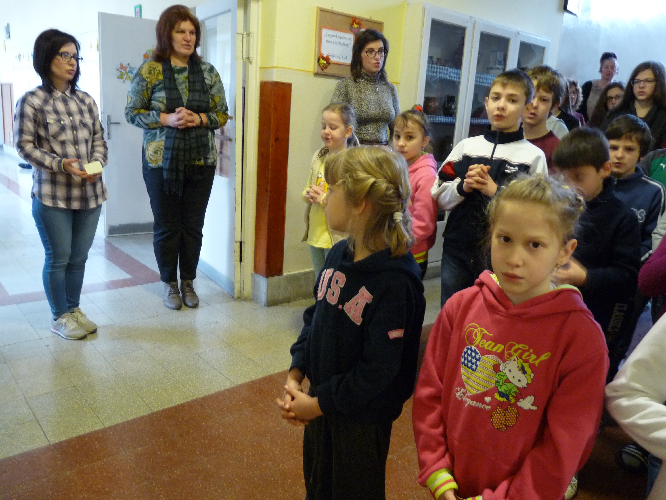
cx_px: 333
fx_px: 519
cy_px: 250
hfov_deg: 65.3
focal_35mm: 27
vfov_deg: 51.4
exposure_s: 1/8
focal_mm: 4.8
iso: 400
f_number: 2.8
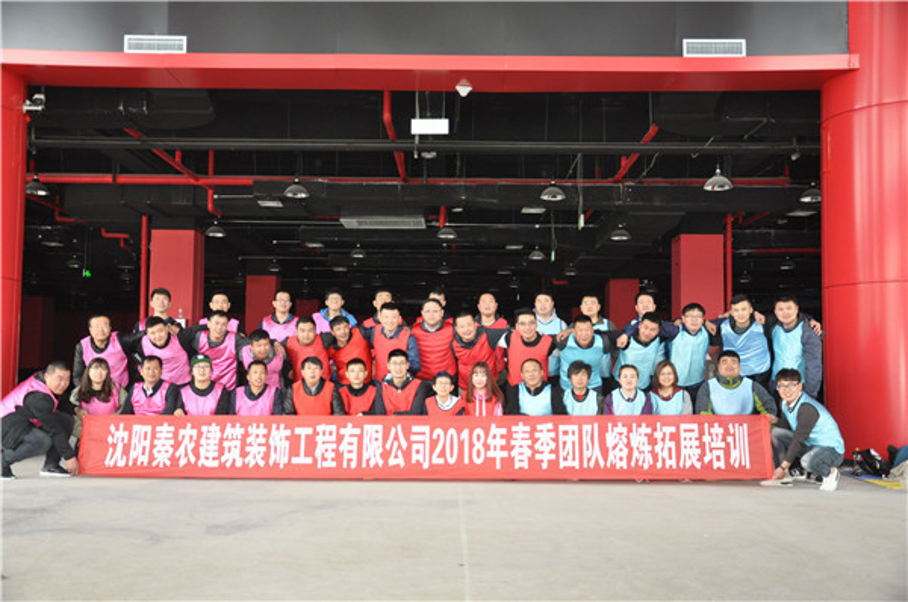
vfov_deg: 34.1
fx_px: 982
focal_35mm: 39
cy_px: 301
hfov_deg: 49.6
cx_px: 454
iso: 1000
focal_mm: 26
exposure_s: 1/160
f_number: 4.5
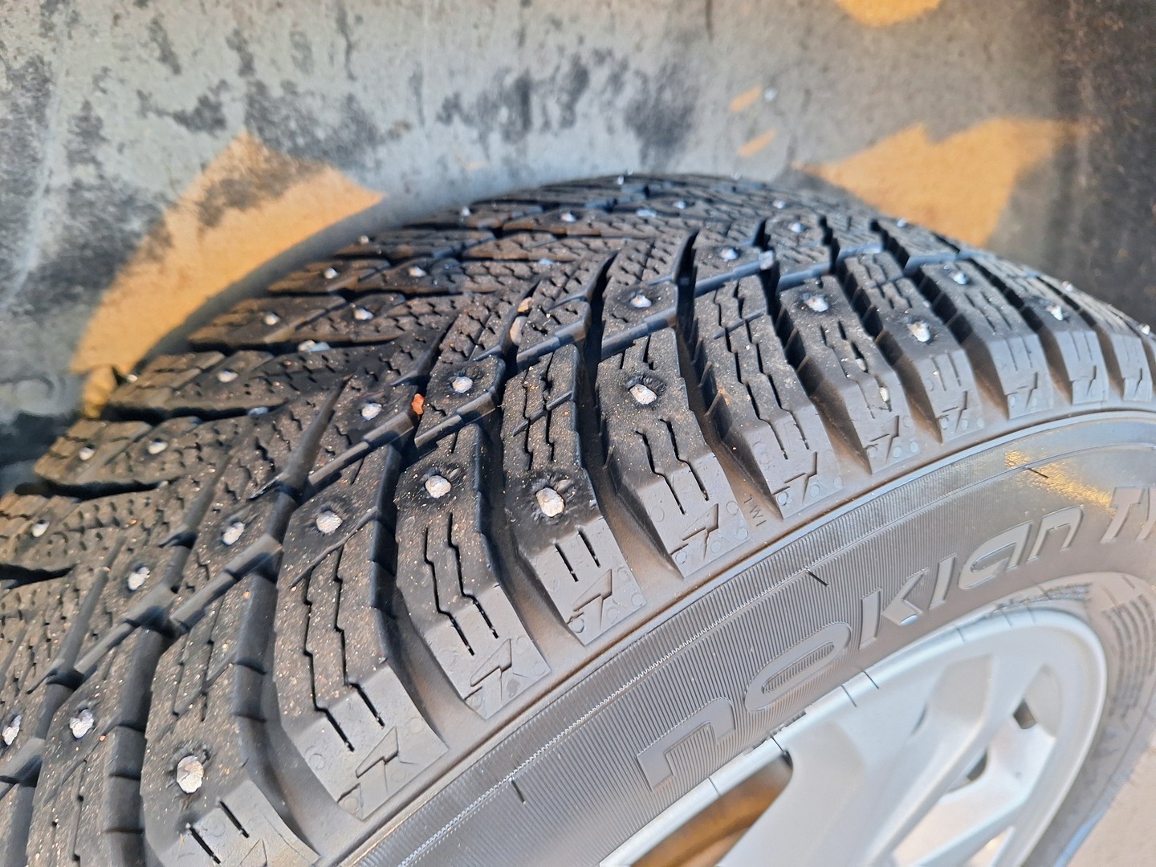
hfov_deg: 73.9
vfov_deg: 58.9
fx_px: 768
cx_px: 578
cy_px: 434
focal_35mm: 23
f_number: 1.8
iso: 250
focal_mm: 5.54
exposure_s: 1/50
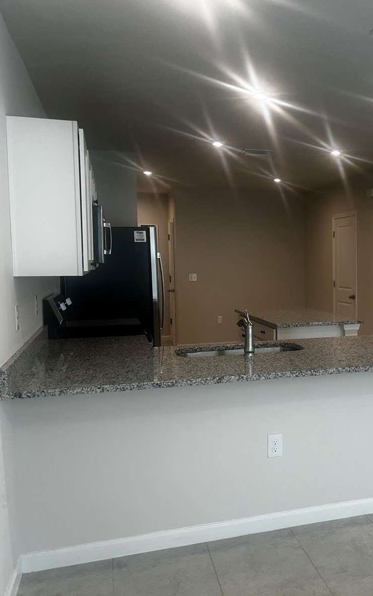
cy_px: 297
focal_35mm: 37
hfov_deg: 32.3
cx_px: 354
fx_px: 602
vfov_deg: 52.7
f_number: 1.5
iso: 64
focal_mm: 5.7
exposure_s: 1/120
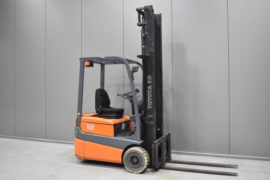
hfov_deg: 53.1
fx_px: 270
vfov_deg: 36.9
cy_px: 90
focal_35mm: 36
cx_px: 135
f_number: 4
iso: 1600
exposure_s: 1/50
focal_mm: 24
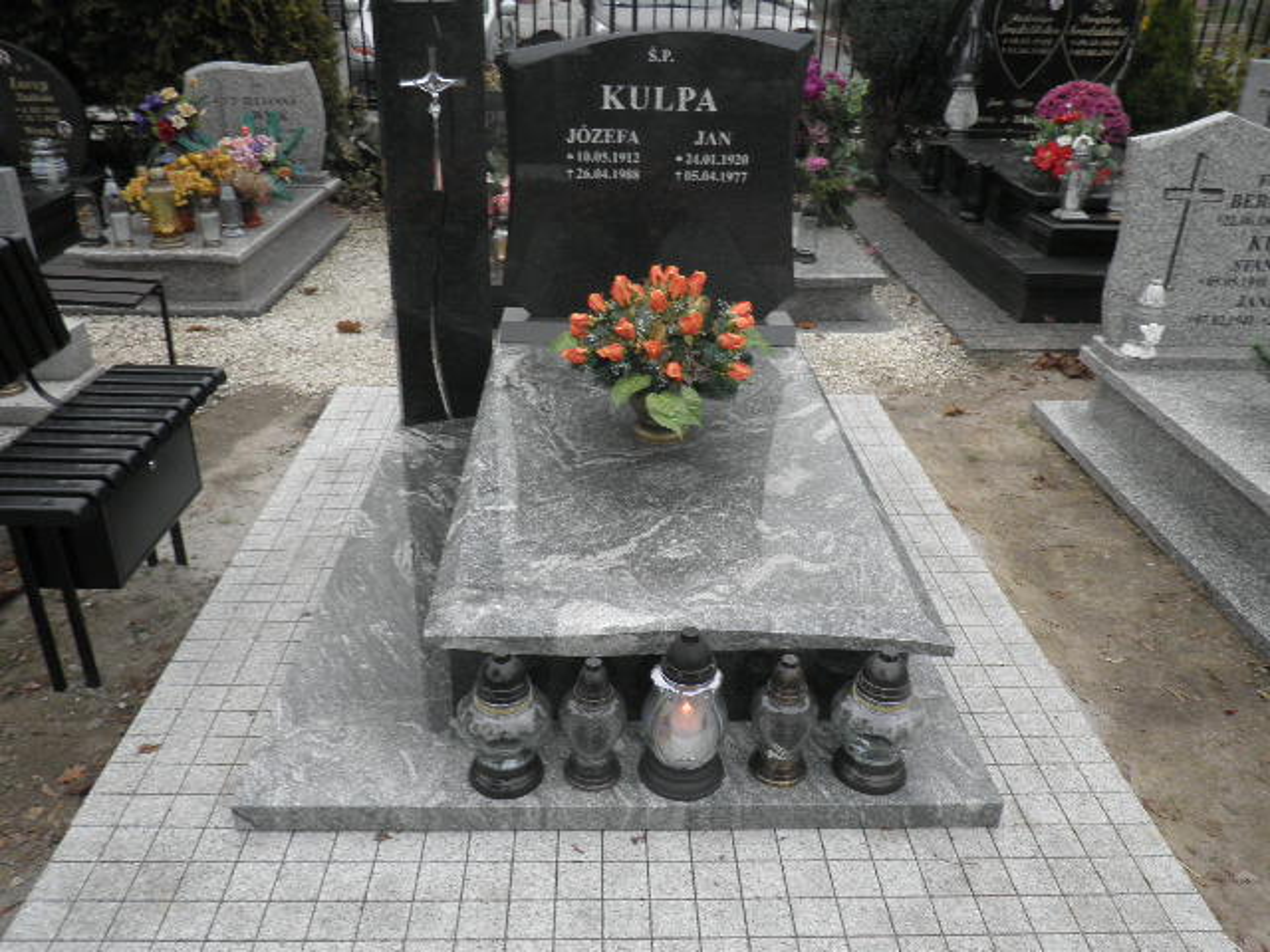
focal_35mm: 27
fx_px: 991
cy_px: 476
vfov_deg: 51.4
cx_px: 635
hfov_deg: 65.3
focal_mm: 5
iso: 64
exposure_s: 1/80
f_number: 3.5
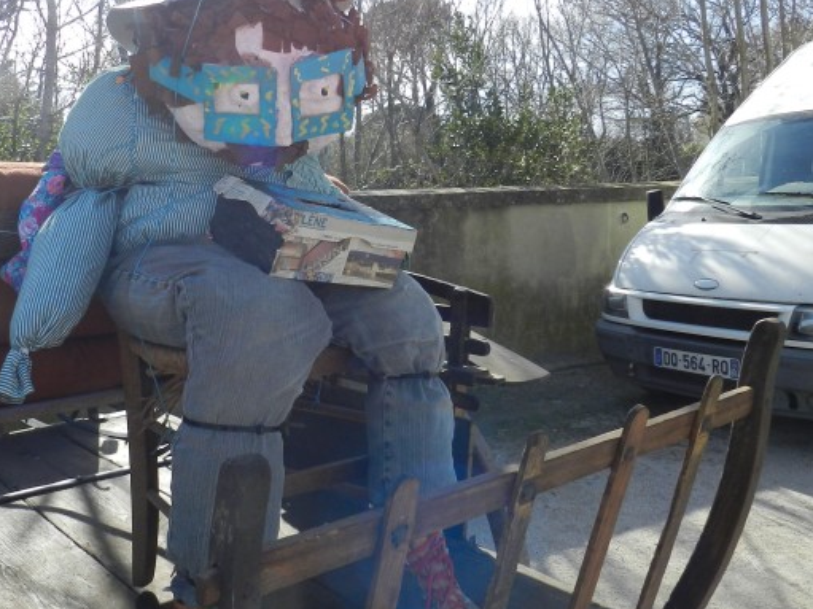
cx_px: 320
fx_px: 845
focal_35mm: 36
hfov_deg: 51.0
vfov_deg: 39.6
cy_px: 264
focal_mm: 4
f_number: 3.4
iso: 160
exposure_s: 1/800
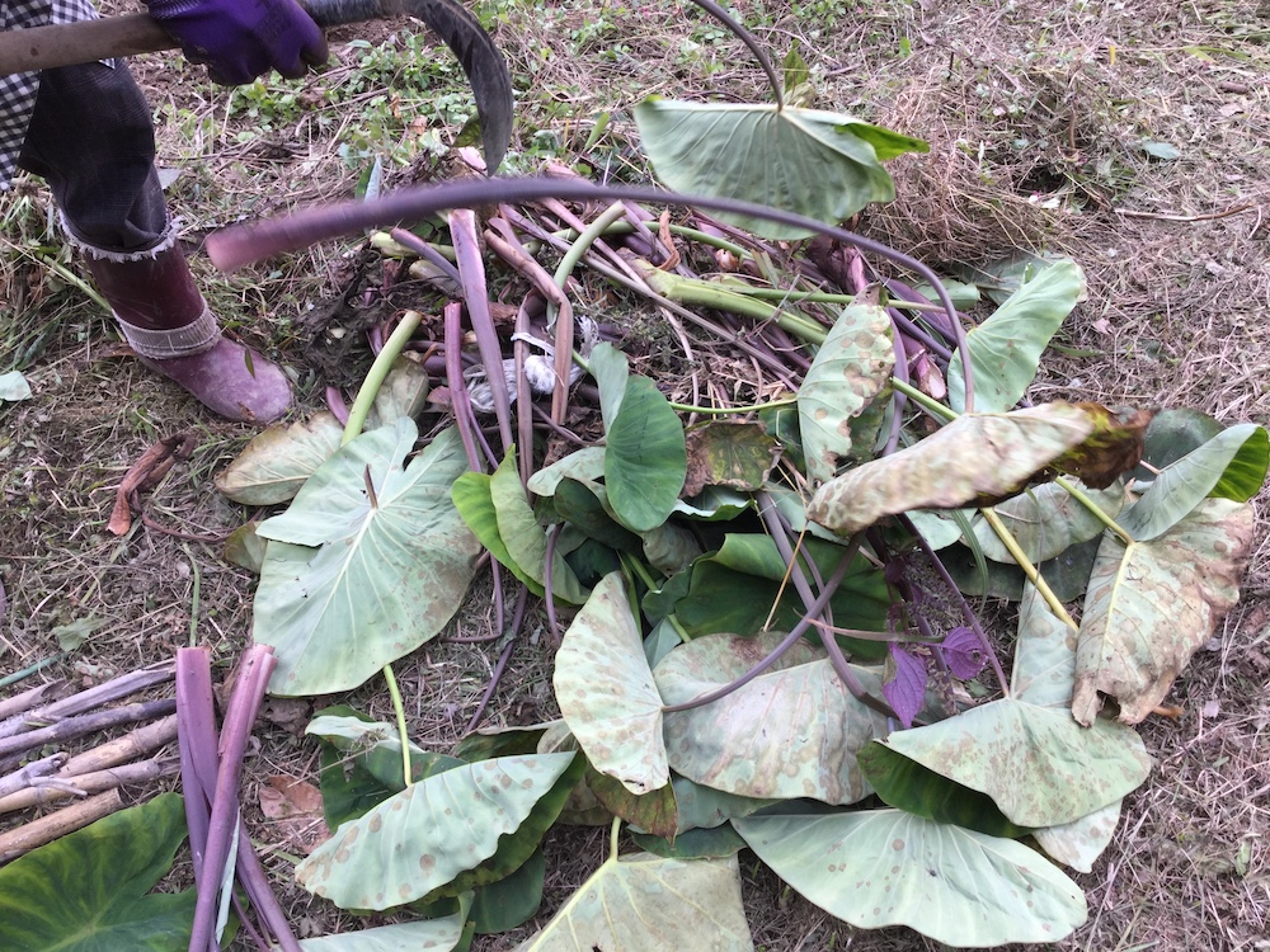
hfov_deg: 58.4
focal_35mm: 31
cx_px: 635
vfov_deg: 45.4
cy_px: 476
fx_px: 1137
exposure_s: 1/138
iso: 25
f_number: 2.4
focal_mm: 3.3
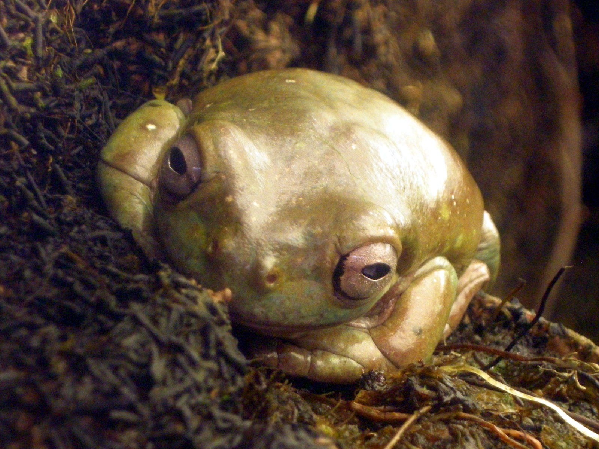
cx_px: 300
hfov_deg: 17.1
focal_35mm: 115
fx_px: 1990
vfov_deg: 12.9
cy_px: 224
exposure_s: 1/28
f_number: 5.1
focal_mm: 24.5
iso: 400
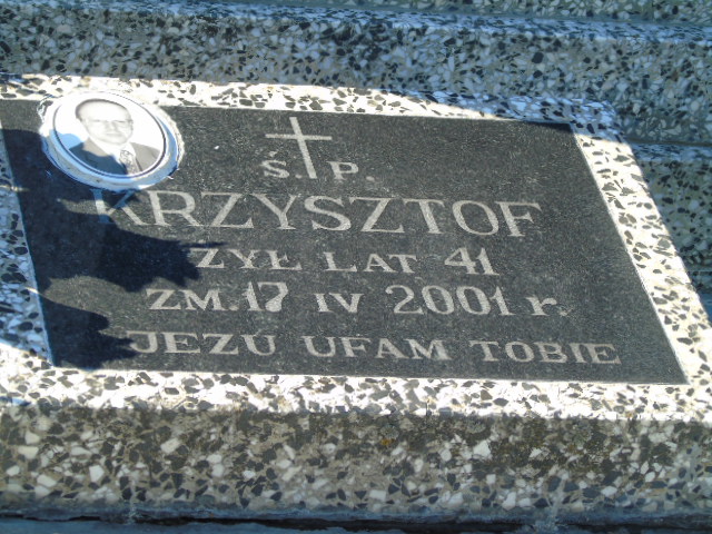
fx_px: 3332
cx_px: 356
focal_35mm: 162
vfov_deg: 9.2
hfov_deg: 12.2
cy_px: 267
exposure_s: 1/125
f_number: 4.9
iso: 80
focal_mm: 29
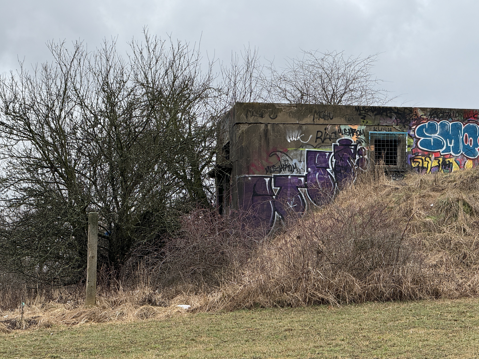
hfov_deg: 14.6
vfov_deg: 11.0
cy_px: 179
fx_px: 1868
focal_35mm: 135
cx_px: 261
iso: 50
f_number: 2.8
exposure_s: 1/456
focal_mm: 15.66
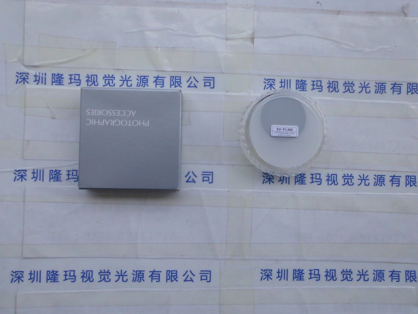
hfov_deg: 67.3
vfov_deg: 53.1
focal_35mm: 26
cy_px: 157
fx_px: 314
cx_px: 209
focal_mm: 4.6
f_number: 8
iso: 100
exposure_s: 1/412
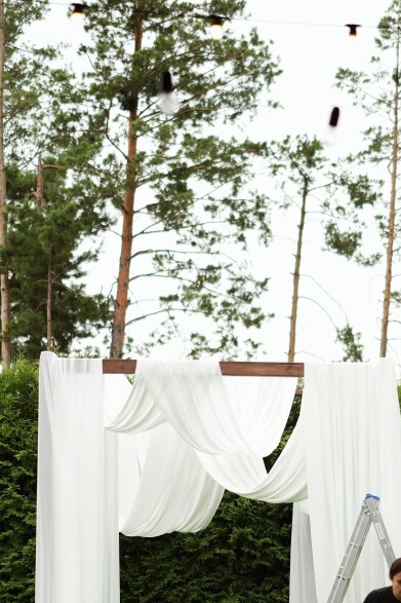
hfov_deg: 12.6
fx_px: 1822
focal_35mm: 109
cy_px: 494
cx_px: 224
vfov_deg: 18.6
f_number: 1.4
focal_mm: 50
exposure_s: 1/4000
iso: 400
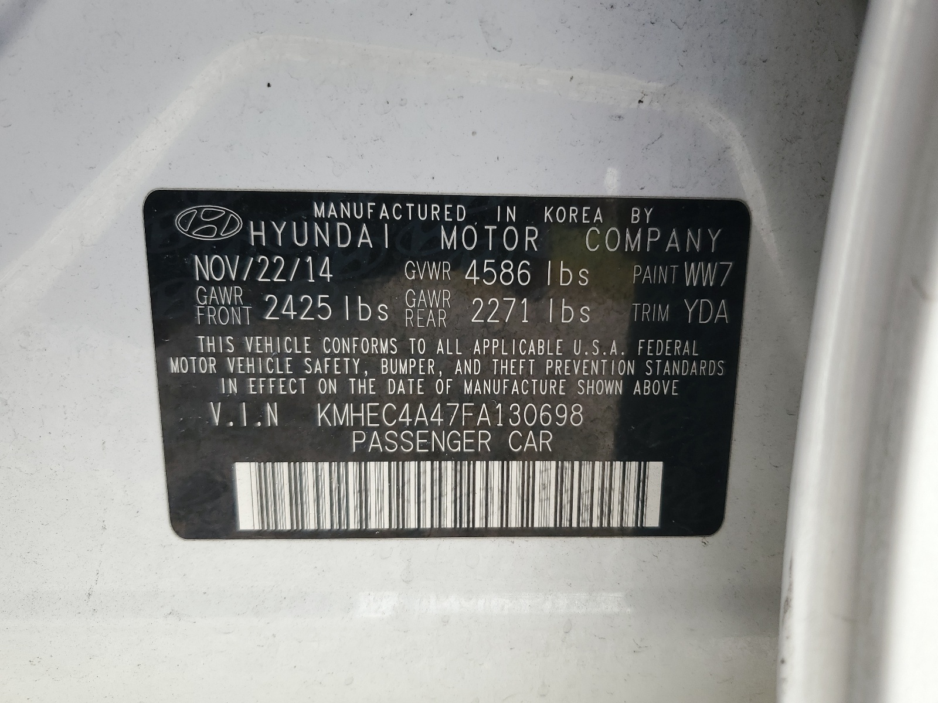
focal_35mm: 26
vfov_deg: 53.1
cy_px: 352
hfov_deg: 67.3
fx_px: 705
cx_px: 469
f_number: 1.5
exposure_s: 1/323
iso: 50
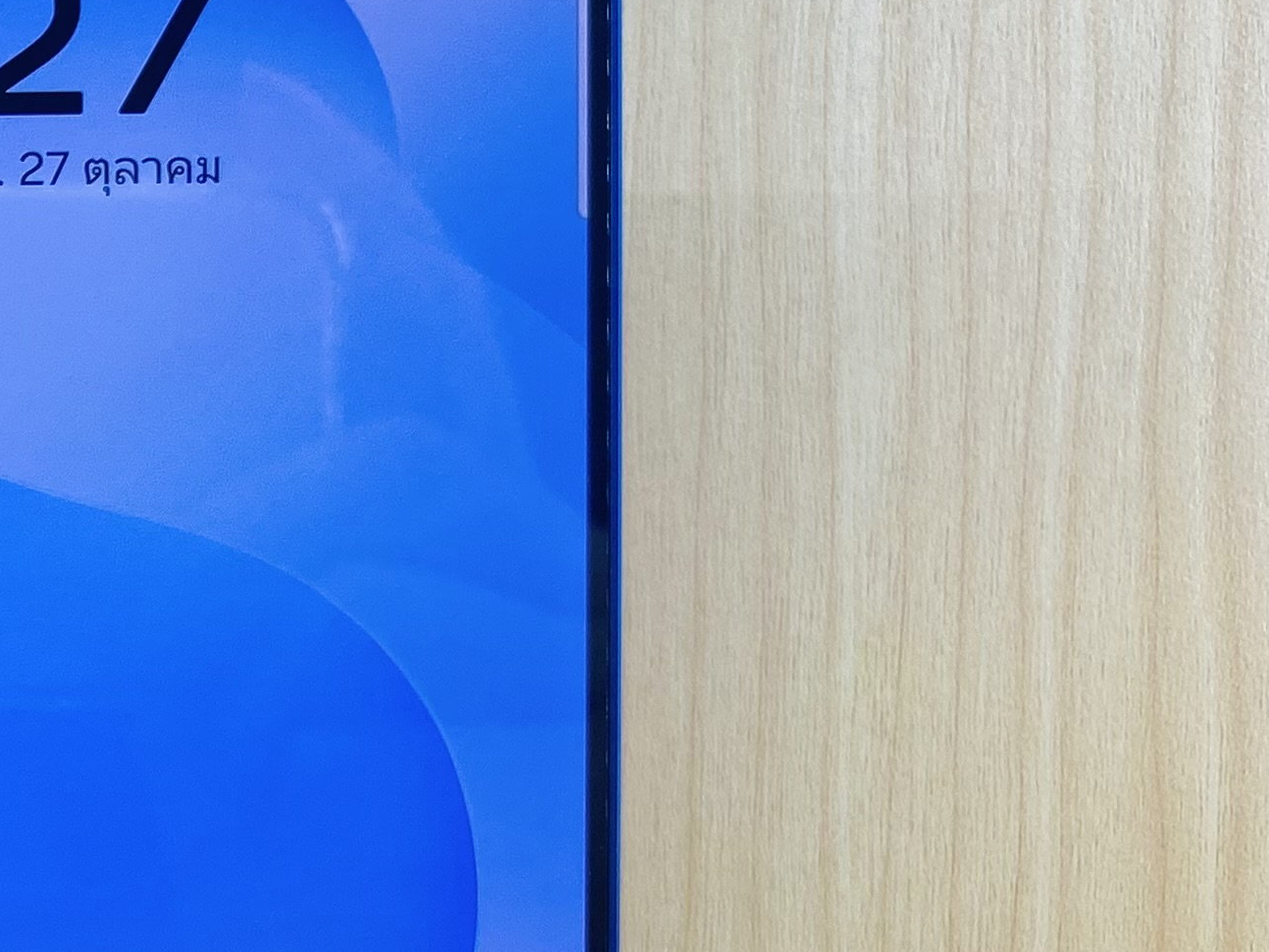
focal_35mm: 81
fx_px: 2970
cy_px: 389
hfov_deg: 20.9
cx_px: -578
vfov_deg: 18.2
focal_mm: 4.25
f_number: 1.8
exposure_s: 1/96
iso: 40
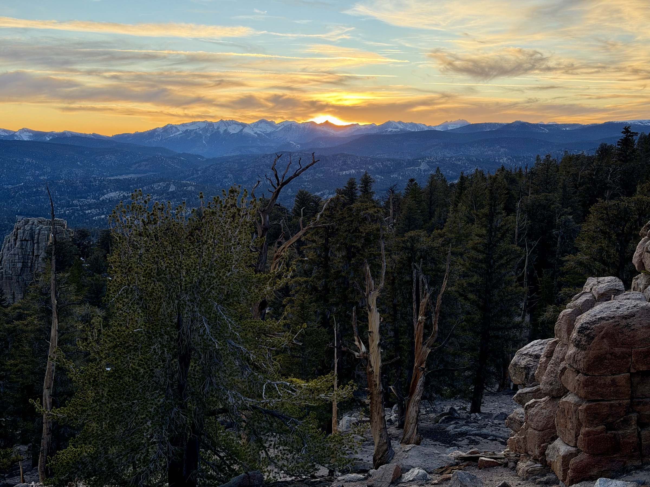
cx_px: 325
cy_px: 244
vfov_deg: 30.3
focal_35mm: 48
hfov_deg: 39.7
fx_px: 901
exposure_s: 1/396
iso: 64
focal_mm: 6.76
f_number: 1.78
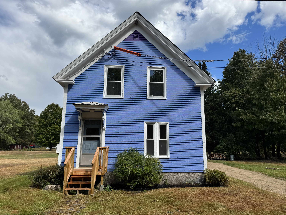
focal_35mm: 24
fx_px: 198
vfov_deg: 56.8
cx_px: 143
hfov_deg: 71.6
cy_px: 108
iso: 80
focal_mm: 6.76
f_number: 1.78
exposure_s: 1/3597
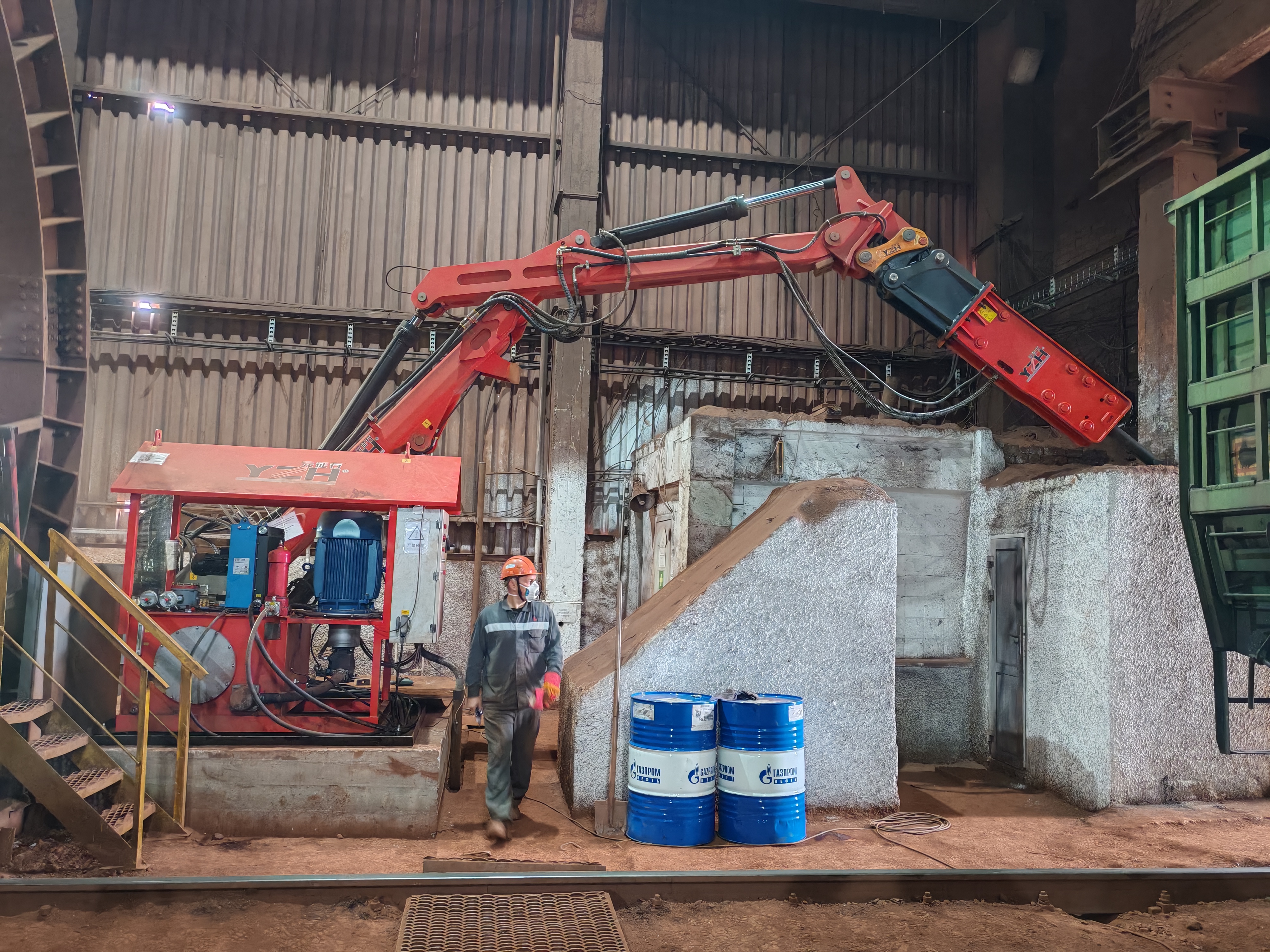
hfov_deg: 65.3
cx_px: 635
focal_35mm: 27
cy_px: 476
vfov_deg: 51.4
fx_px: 991
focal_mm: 5.52
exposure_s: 1/20
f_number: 1.95
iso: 1000
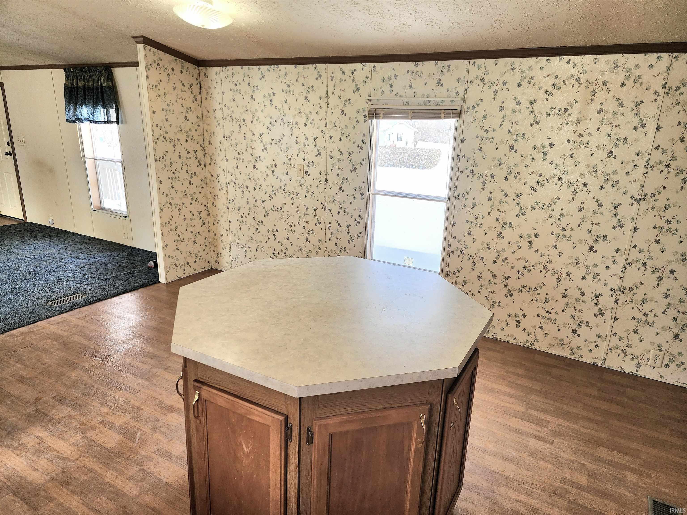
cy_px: 258
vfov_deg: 58.9
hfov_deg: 73.9
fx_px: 456
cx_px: 344
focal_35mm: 23
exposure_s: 1/182
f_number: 1.8
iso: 64
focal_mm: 6.4
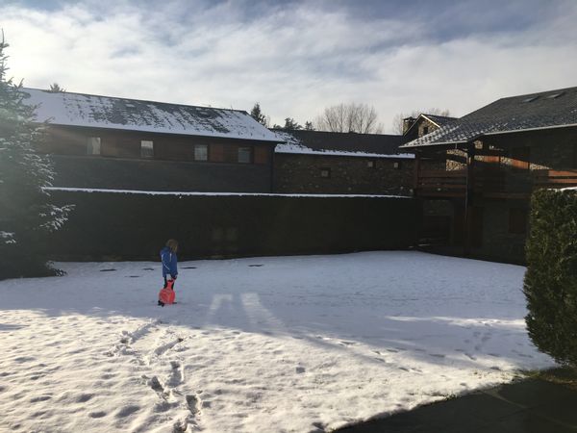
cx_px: 288
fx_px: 483
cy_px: 216
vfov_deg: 48.2
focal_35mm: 29
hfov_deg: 61.7
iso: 25
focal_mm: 4.15
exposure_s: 1/1972
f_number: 2.2
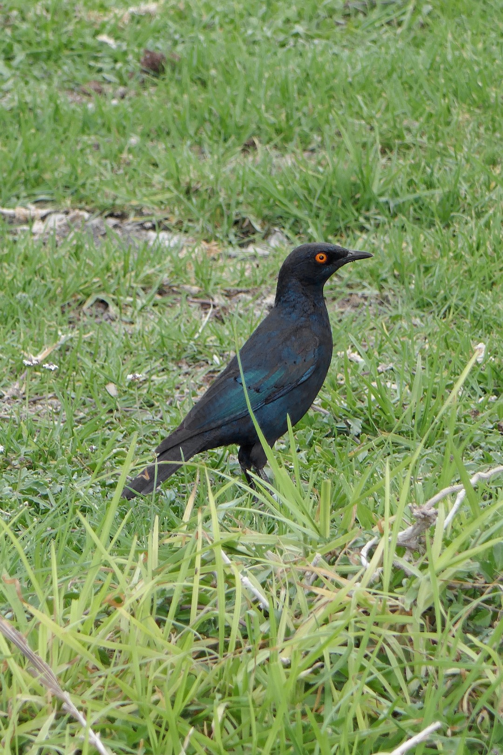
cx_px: 252
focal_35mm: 500
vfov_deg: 4.1
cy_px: 378
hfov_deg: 2.7
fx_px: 10478
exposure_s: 1/125
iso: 160
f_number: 5.9
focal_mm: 91
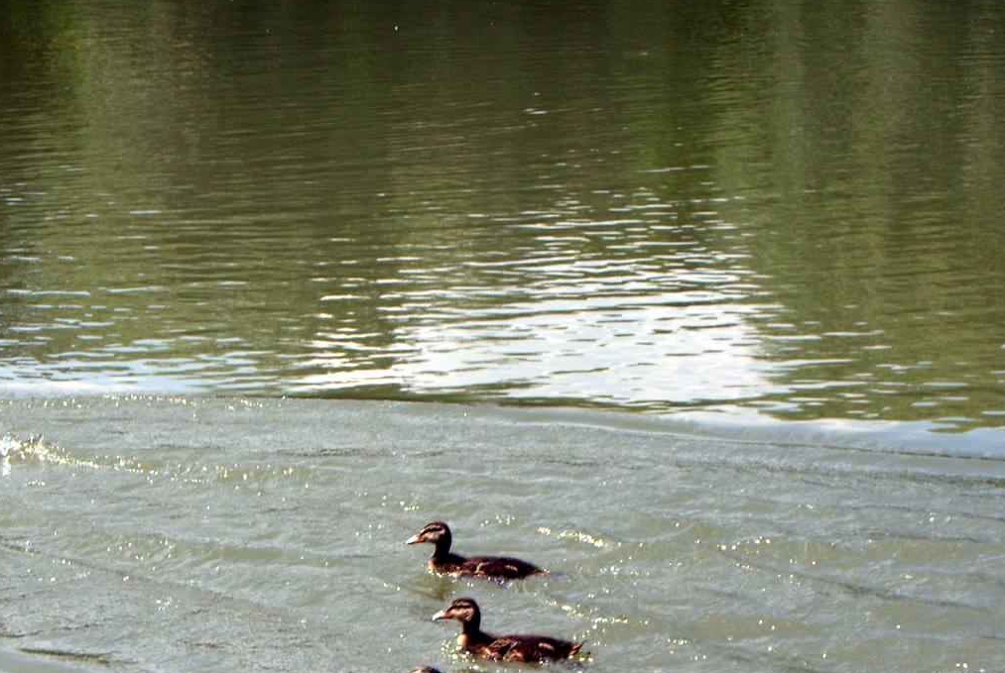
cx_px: 344
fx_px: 3775
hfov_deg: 15.1
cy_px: 658
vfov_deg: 10.1
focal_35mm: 135
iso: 100
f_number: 7.1
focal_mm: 38
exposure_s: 1/200
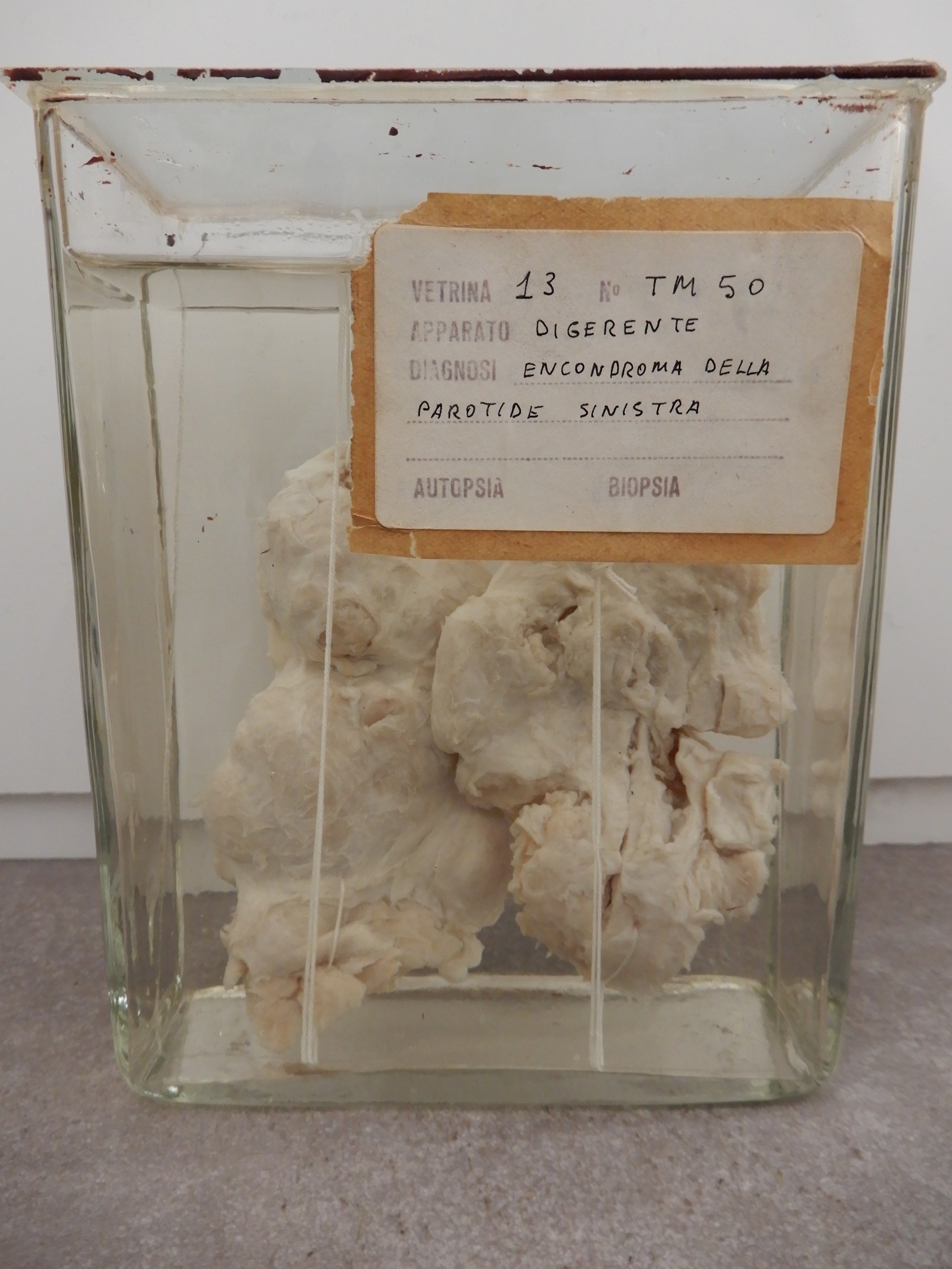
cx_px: 476
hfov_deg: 56.8
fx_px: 880
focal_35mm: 24
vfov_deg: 71.6
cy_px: 634
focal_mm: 4.3
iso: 280
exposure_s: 1/30
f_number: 3.4
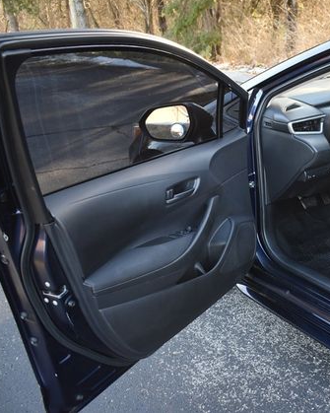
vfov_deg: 42.9
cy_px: 204
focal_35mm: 43
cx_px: 272
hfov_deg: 33.7
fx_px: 525
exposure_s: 1/200
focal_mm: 20
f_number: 3.5
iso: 800
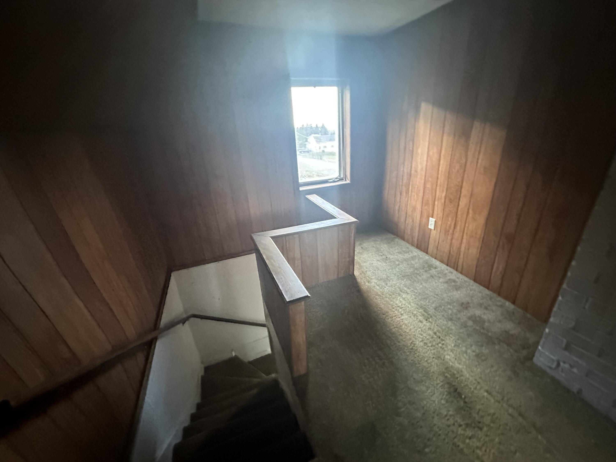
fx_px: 249
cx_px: 308
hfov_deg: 102.1
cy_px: 231
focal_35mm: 14
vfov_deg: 85.7
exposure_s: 1/60
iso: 1250
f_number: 2.2
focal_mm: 2.22
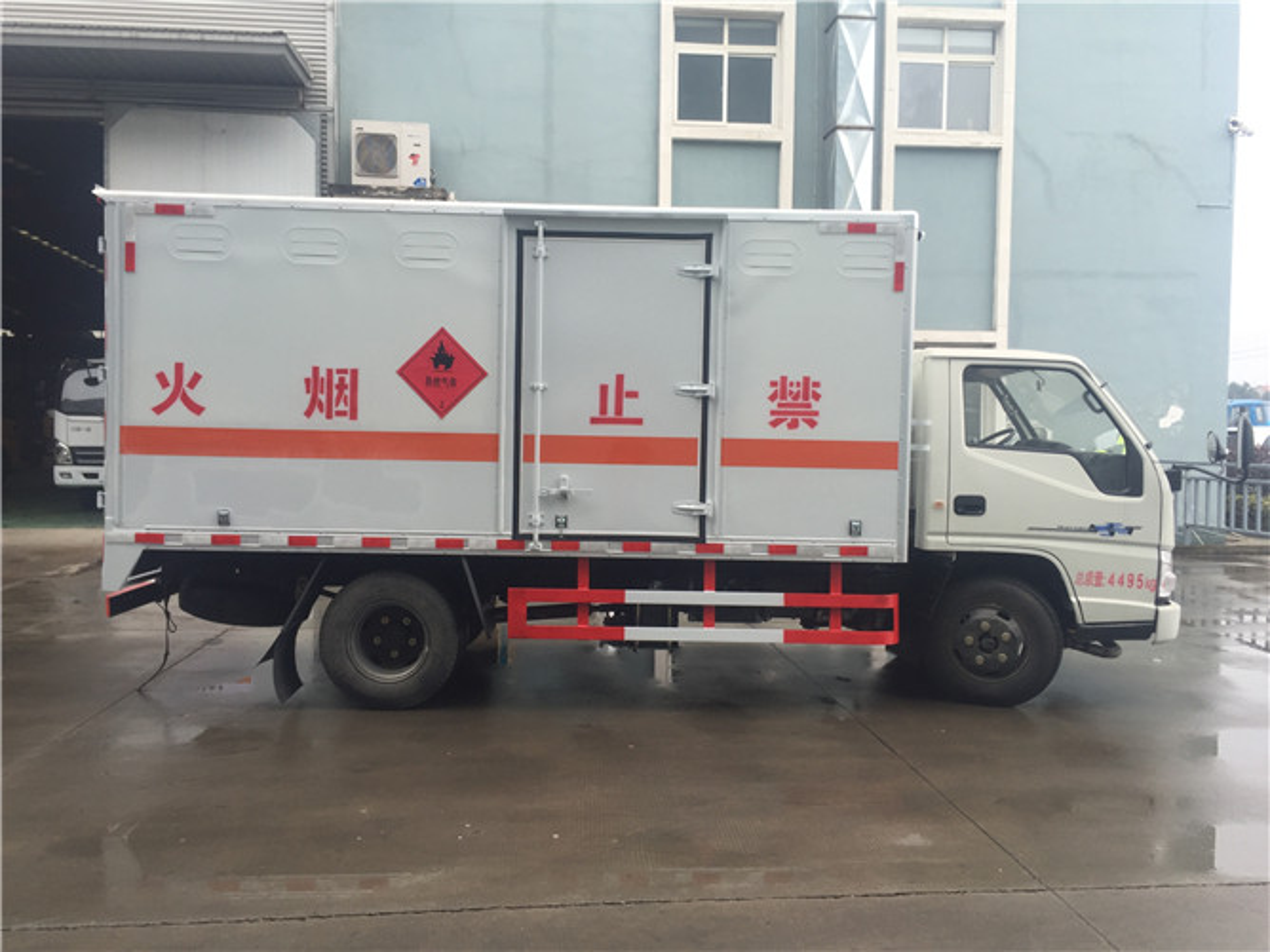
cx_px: 635
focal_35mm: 29
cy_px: 476
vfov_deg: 48.2
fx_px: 1064
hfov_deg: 61.7
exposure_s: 1/247
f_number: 2.2
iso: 32
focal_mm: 4.15
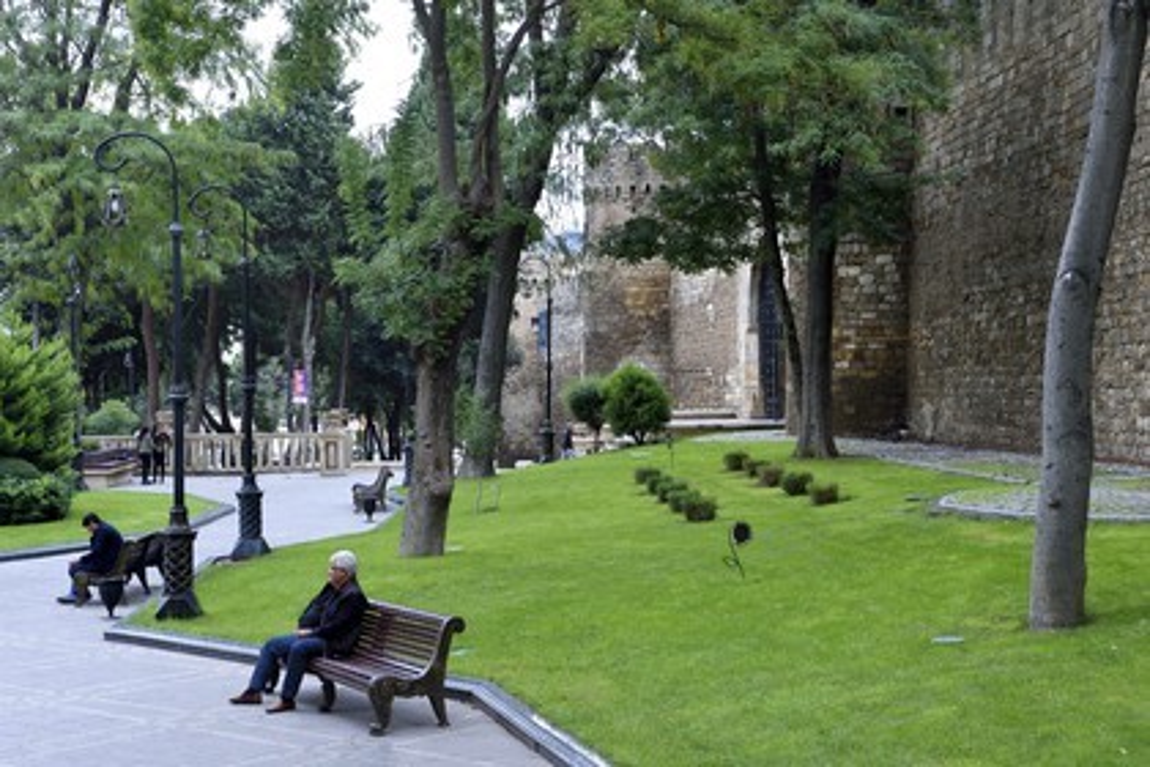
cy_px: 384
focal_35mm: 56
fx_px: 1789
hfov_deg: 35.6
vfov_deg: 24.2
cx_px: 575
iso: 800
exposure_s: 1/25
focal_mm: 56
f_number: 8
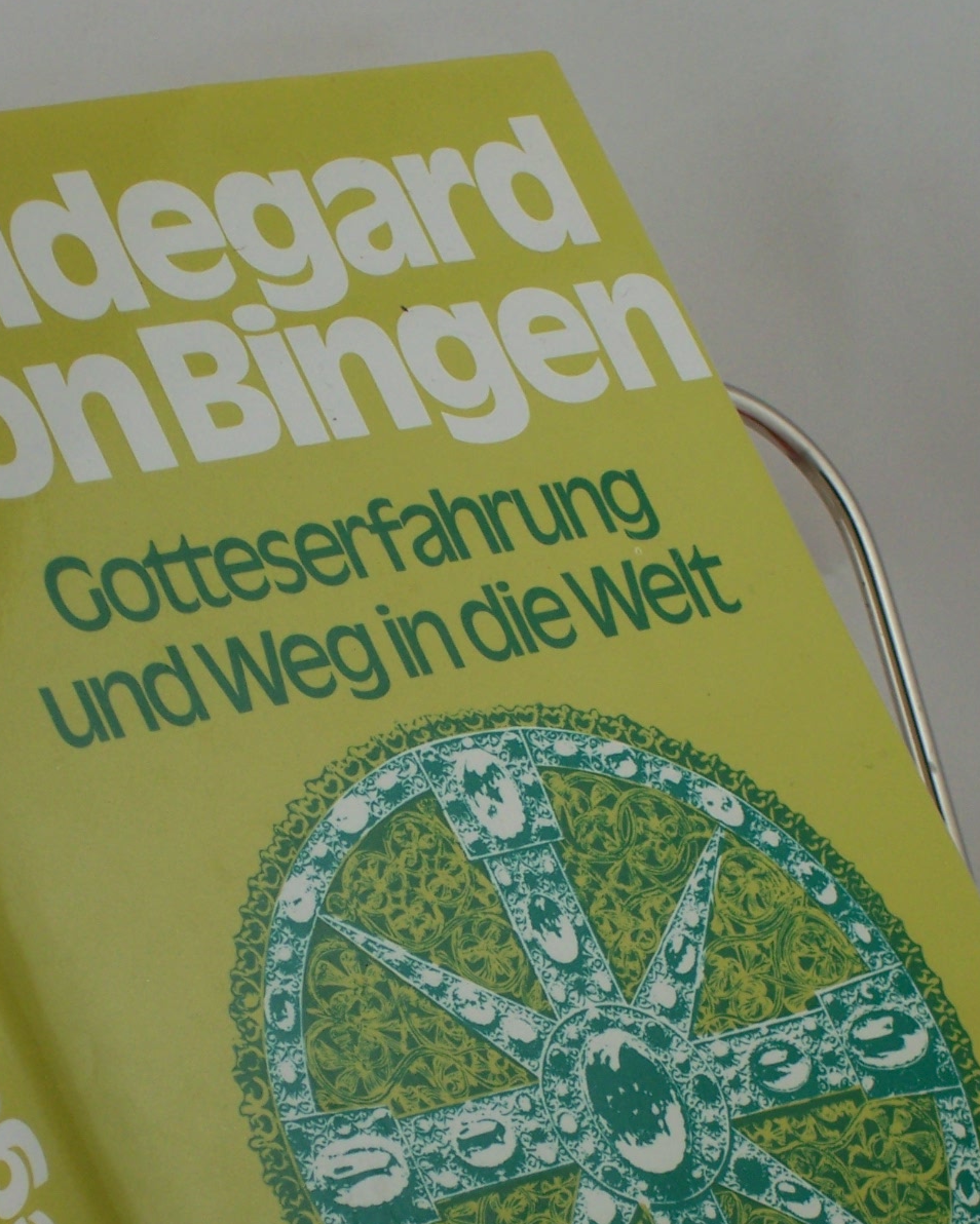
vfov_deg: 11.3
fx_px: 6198
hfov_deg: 9.0
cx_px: 448
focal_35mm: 171
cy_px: 926
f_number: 4.6
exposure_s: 1/100
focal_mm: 16.8
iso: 80
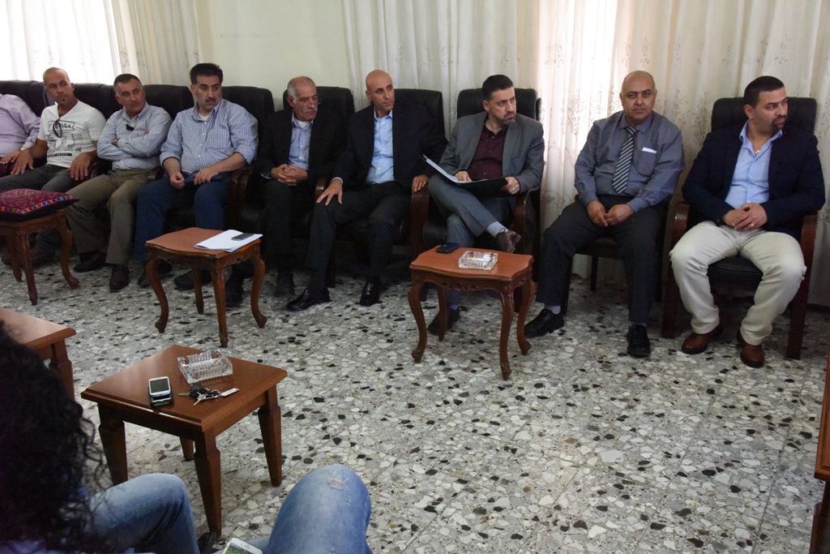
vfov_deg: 41.1
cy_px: 277
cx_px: 415
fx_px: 738
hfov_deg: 58.7
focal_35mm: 32
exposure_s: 1/200
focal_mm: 32
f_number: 7.1
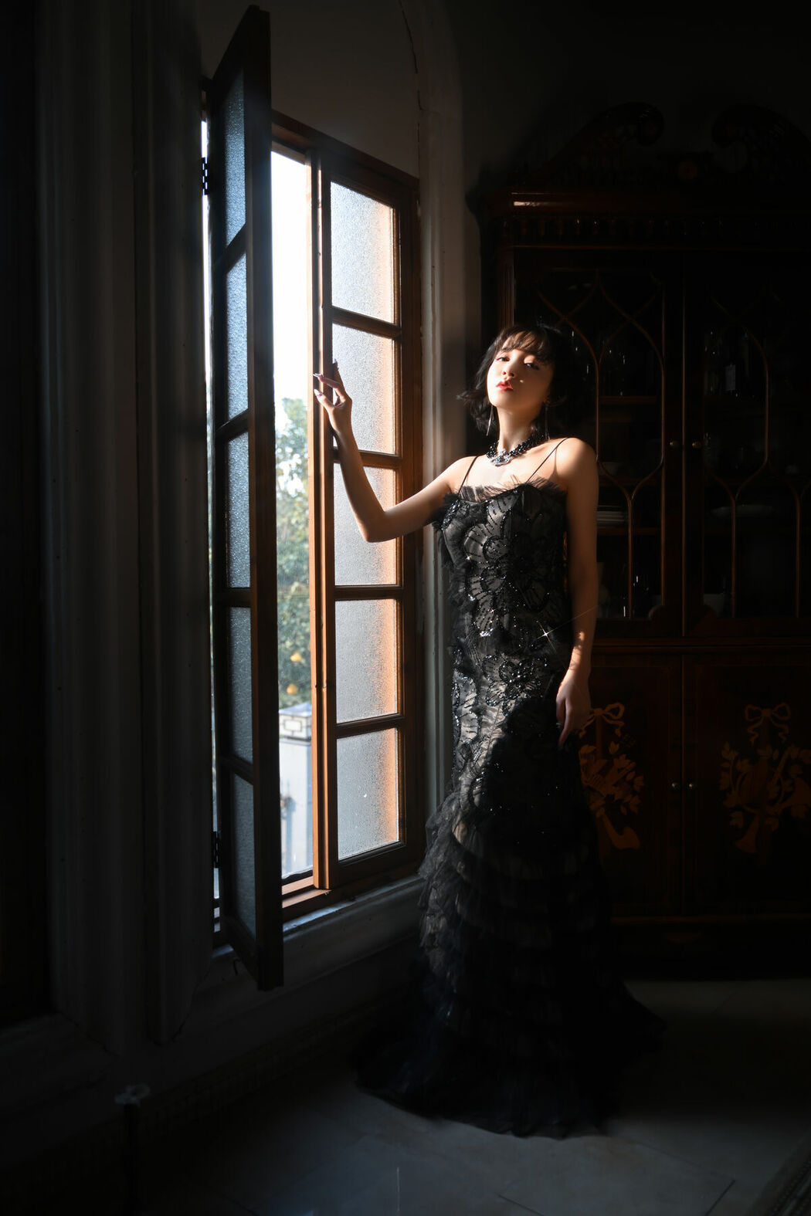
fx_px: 1014
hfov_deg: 43.6
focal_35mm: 30
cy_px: 608
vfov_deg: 61.9
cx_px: 406
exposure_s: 1/160
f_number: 2.8
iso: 100
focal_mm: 30
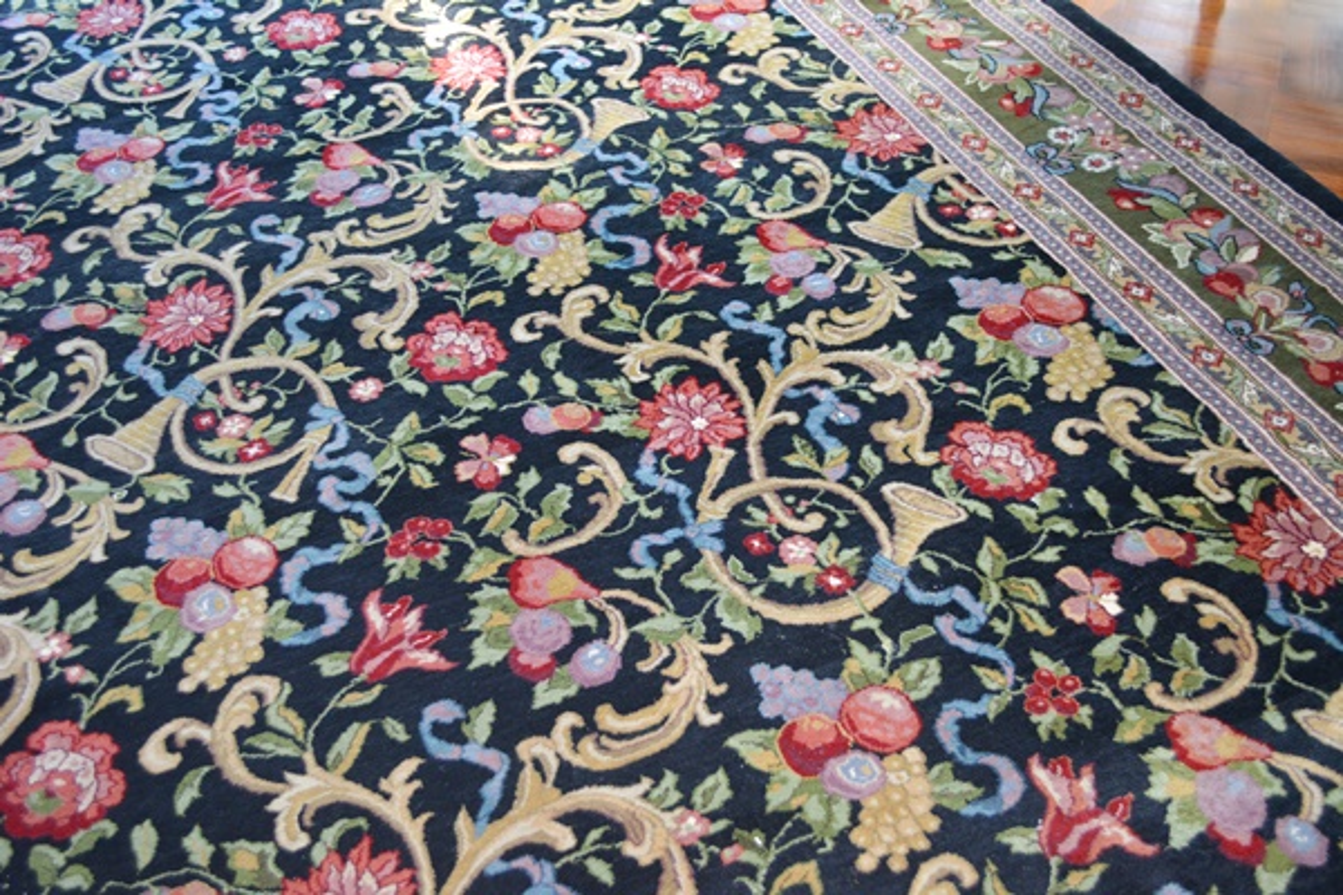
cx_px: 672
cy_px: 448
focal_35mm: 36
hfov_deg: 53.1
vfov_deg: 36.9
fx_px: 1343
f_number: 4
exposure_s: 1/60
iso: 800
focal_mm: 24
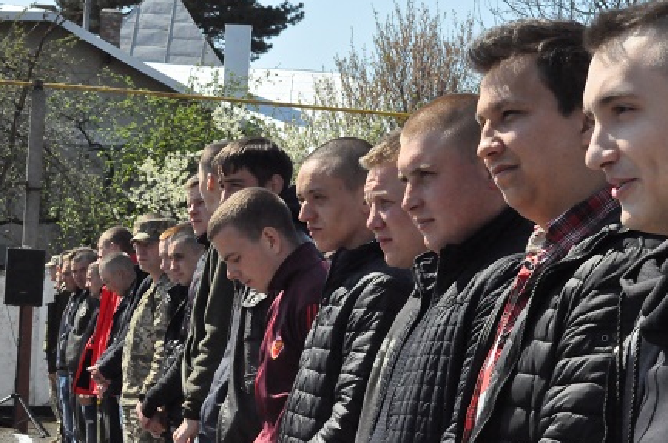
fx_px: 1926
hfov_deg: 19.7
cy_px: 250
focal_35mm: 104
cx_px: 332
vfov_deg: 13.1
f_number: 16
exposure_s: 1/1000
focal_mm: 50
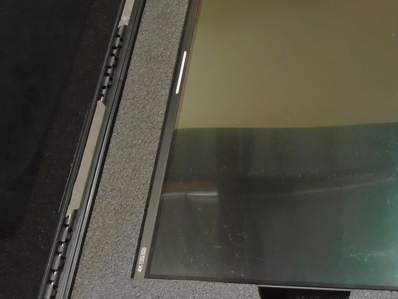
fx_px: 621
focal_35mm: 54
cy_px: 137
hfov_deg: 34.8
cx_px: 299
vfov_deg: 27.0
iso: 400
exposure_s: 1/13
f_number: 3.2
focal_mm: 4.6
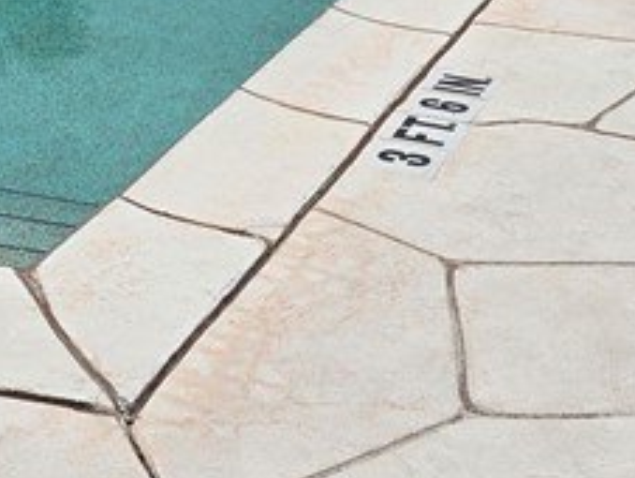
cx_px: 244
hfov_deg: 18.9
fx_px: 1910
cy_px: -56
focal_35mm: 104
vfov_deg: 13.9
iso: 12
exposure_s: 1/2054
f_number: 1.7
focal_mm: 6.3
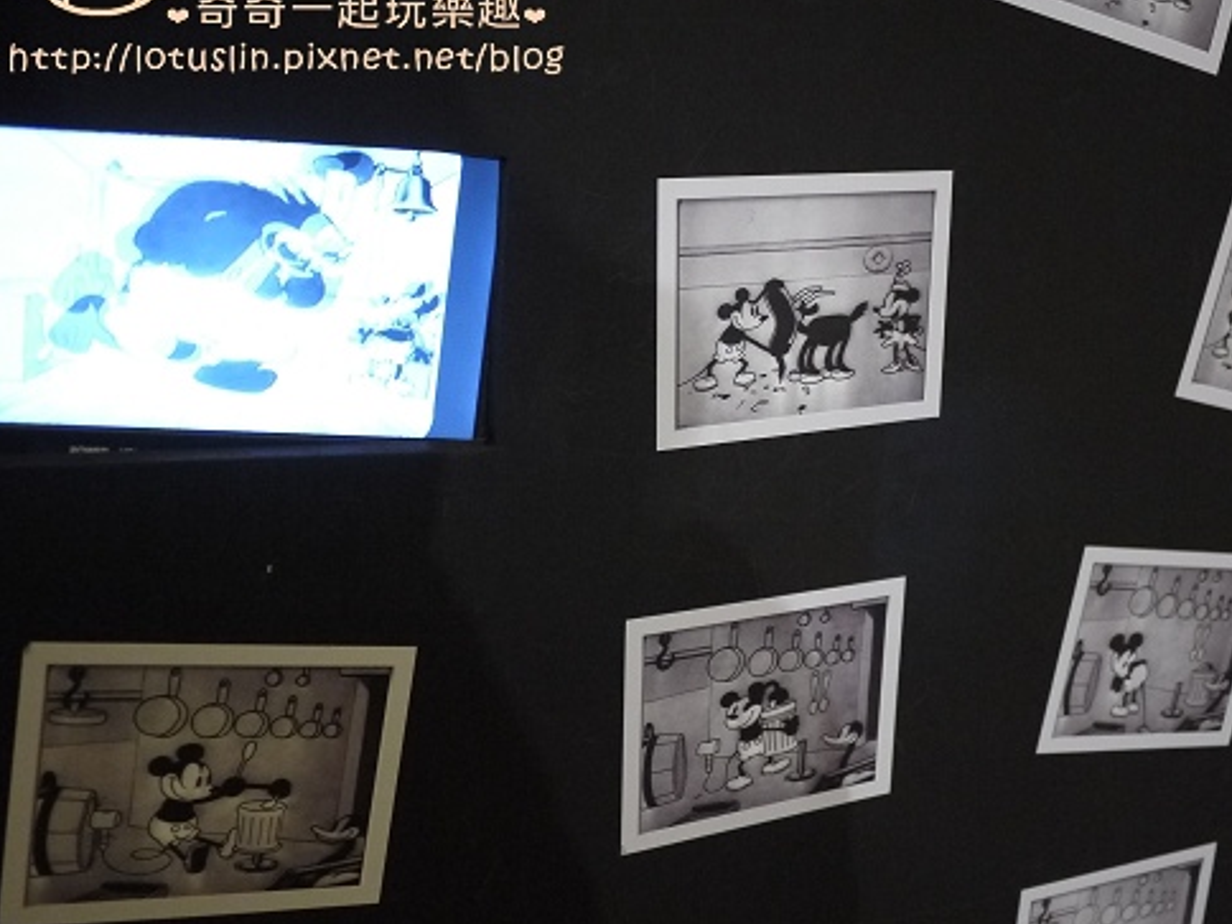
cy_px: 395
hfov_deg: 50.0
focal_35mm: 37
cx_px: 690
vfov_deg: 38.6
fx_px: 1317
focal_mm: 14
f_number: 2.5
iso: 800
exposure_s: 1/80
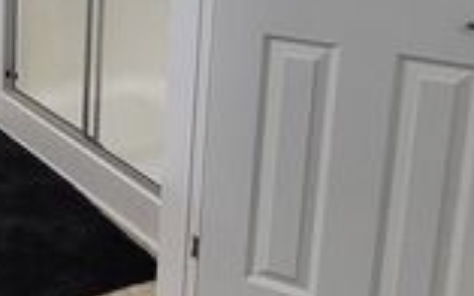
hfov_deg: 30.8
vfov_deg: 21.1
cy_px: -82
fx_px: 723
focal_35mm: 56
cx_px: -91
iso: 125
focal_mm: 1.74
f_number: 2.2
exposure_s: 1/60
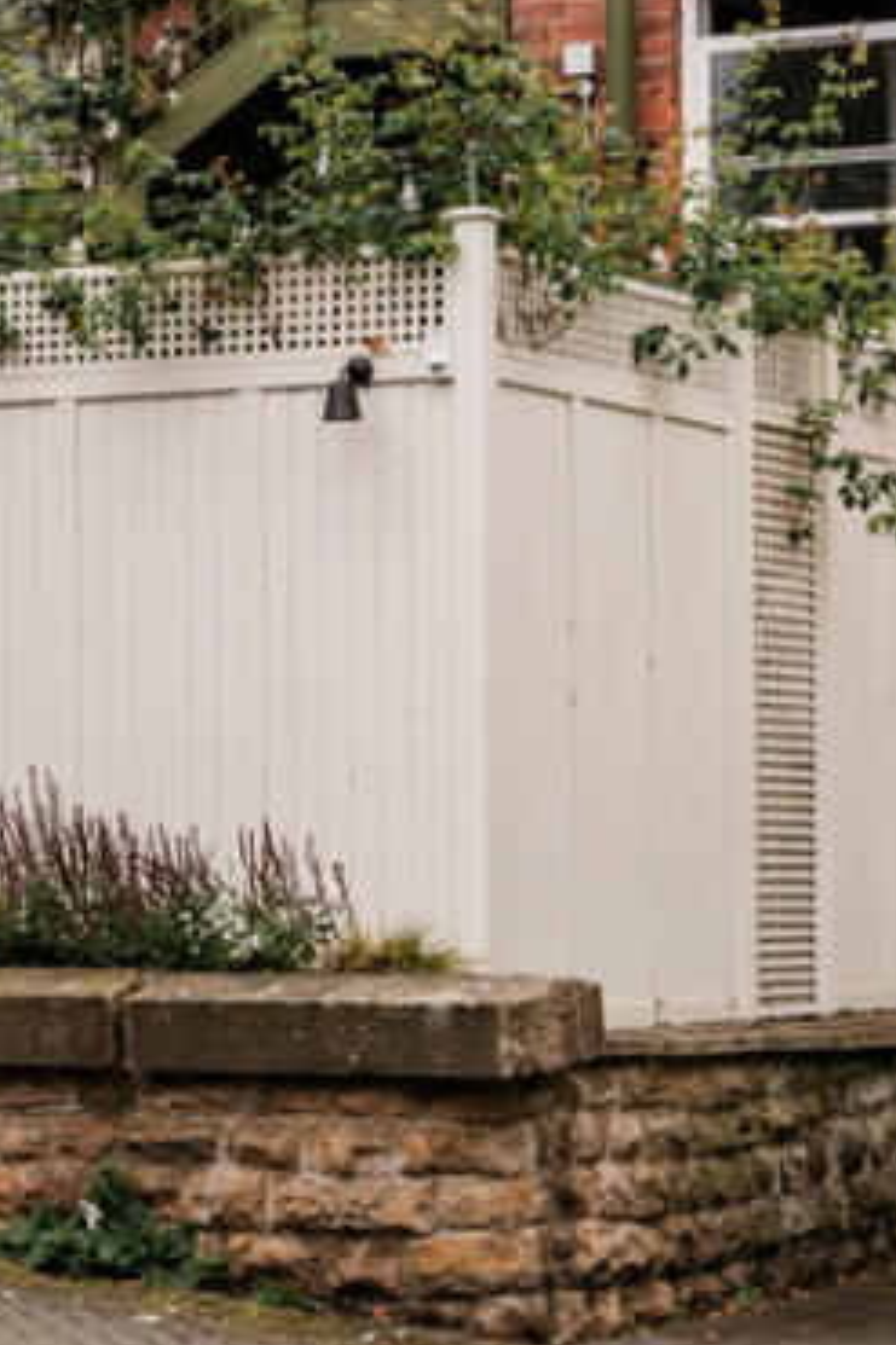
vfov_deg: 15.8
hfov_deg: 10.6
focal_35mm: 127
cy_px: -47
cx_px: -131
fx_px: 4745
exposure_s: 1/320
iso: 250
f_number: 8
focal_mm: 46
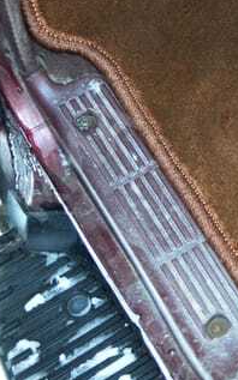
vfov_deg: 19.4
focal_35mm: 104
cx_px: 433
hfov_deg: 11.6
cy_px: -11
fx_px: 1080
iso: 800
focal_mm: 18
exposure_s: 1/30
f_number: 3.5
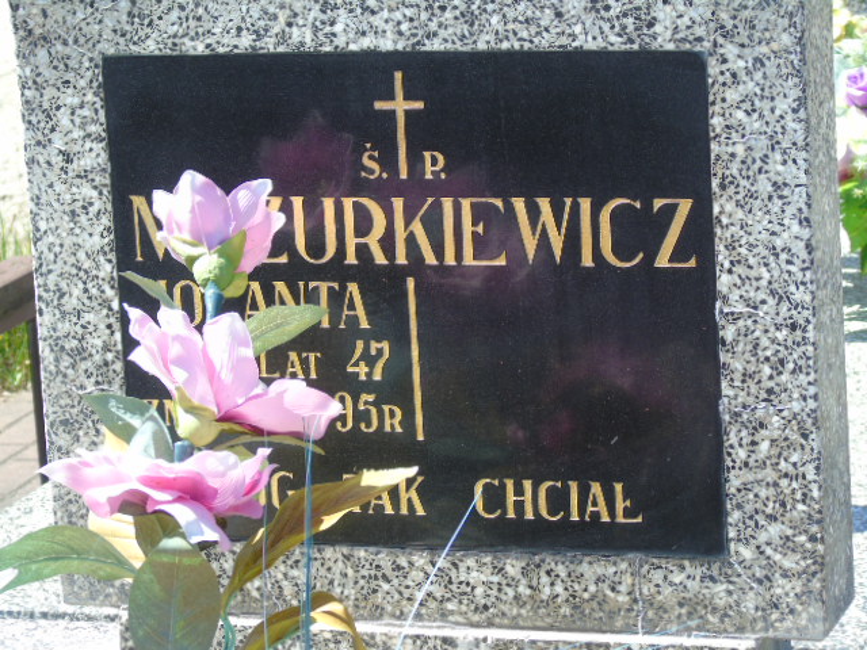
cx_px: 434
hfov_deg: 13.9
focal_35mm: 142
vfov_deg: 10.4
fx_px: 3557
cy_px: 325
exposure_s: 1/160
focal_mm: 25
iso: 80
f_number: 4.7
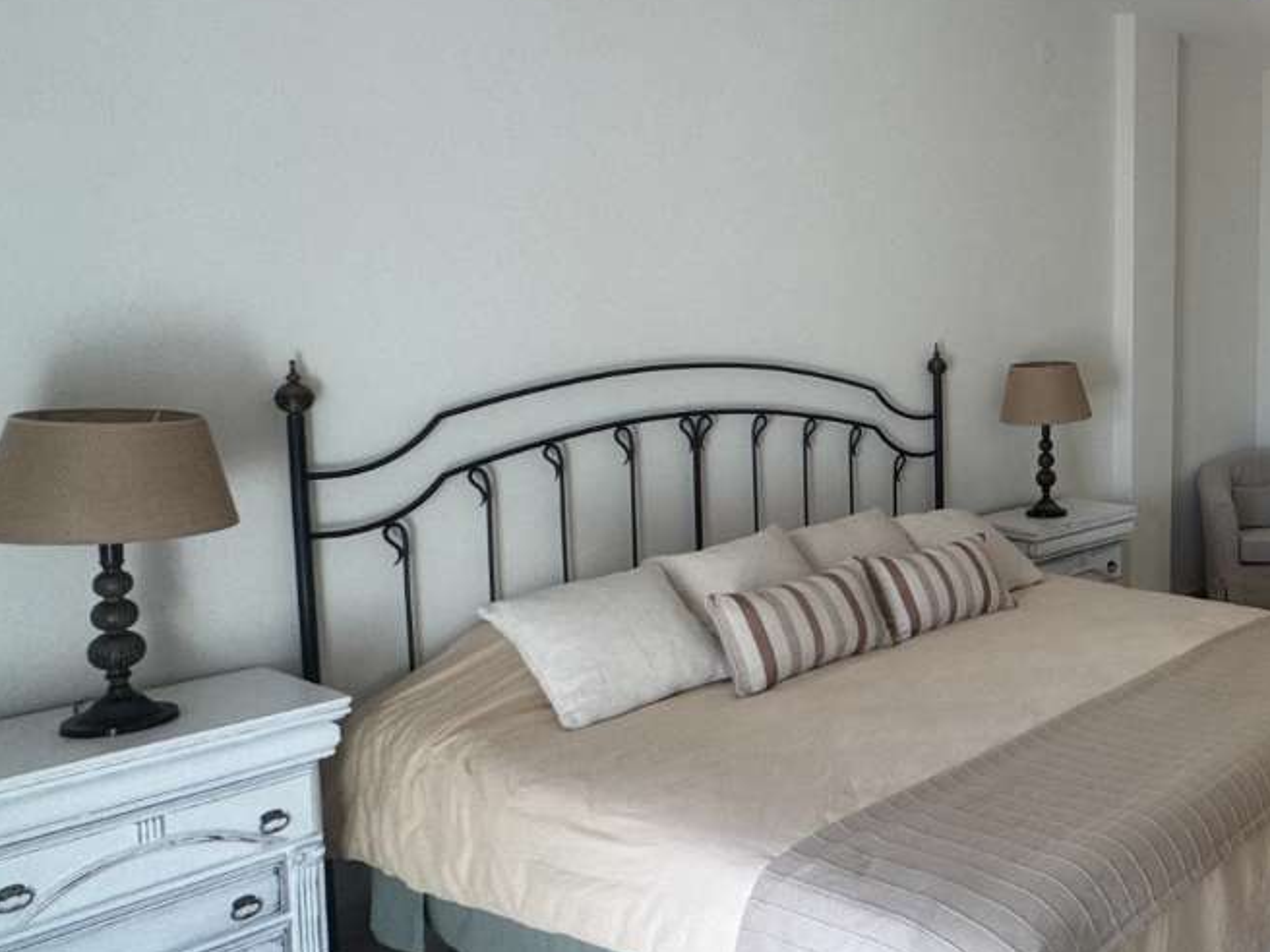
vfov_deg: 44.0
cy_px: 409
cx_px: 1351
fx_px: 1174
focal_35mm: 32
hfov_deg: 45.1
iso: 100
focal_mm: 2.22
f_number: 2.2
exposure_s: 1/99
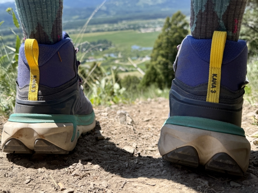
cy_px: 96
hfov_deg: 71.6
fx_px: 179
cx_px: 129
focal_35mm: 24
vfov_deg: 56.8
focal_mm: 6.76
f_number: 1.78
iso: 80
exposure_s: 1/2703
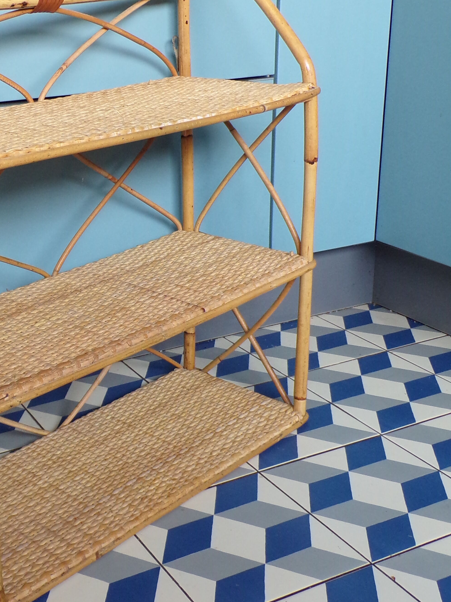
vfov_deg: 38.7
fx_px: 851
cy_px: 233
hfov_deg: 28.7
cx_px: 61
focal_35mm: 49
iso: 200
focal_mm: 5
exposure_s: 1/25
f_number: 3.1
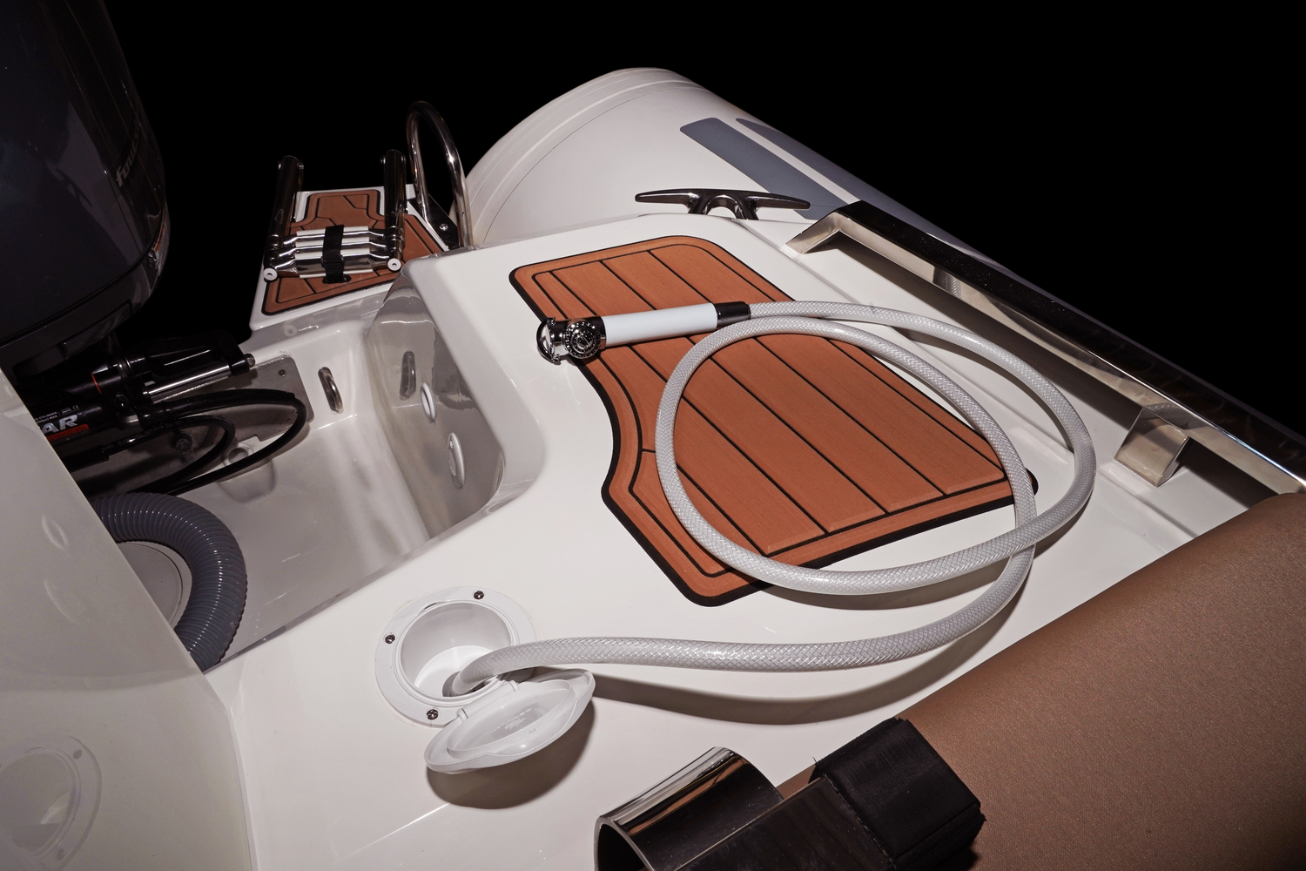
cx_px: 653
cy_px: 436
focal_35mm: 24
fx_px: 871
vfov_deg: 53.1
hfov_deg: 73.7
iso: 320
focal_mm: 24
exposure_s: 1/250
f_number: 22
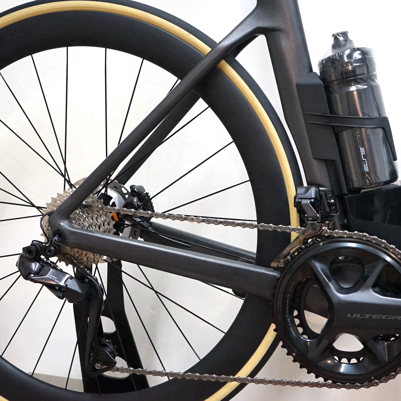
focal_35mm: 54
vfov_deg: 31.6
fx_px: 708
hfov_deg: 31.5
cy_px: 200
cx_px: 245
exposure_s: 1/160
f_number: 4.5
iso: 5000
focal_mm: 42
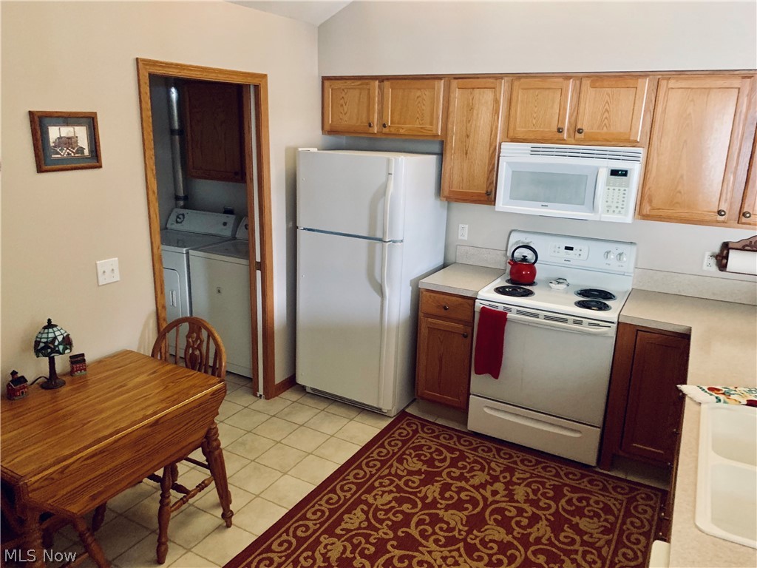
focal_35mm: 26
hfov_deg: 67.3
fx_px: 569
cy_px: 284
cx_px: 378
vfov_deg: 53.1
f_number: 1.8
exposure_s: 1/30
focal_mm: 4.25
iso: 640
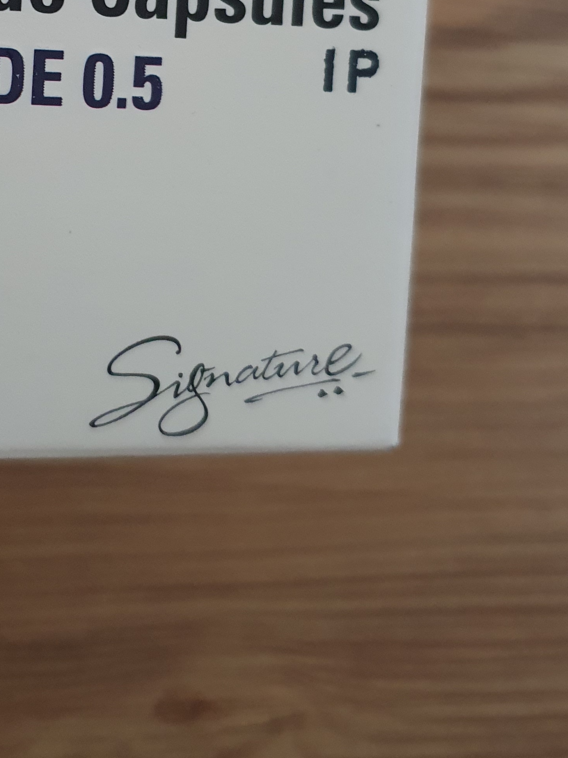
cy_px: 52
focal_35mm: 54
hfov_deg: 25.9
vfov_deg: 33.4
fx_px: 1181
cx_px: 20
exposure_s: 1/40
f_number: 1.5
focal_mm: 4.32
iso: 400
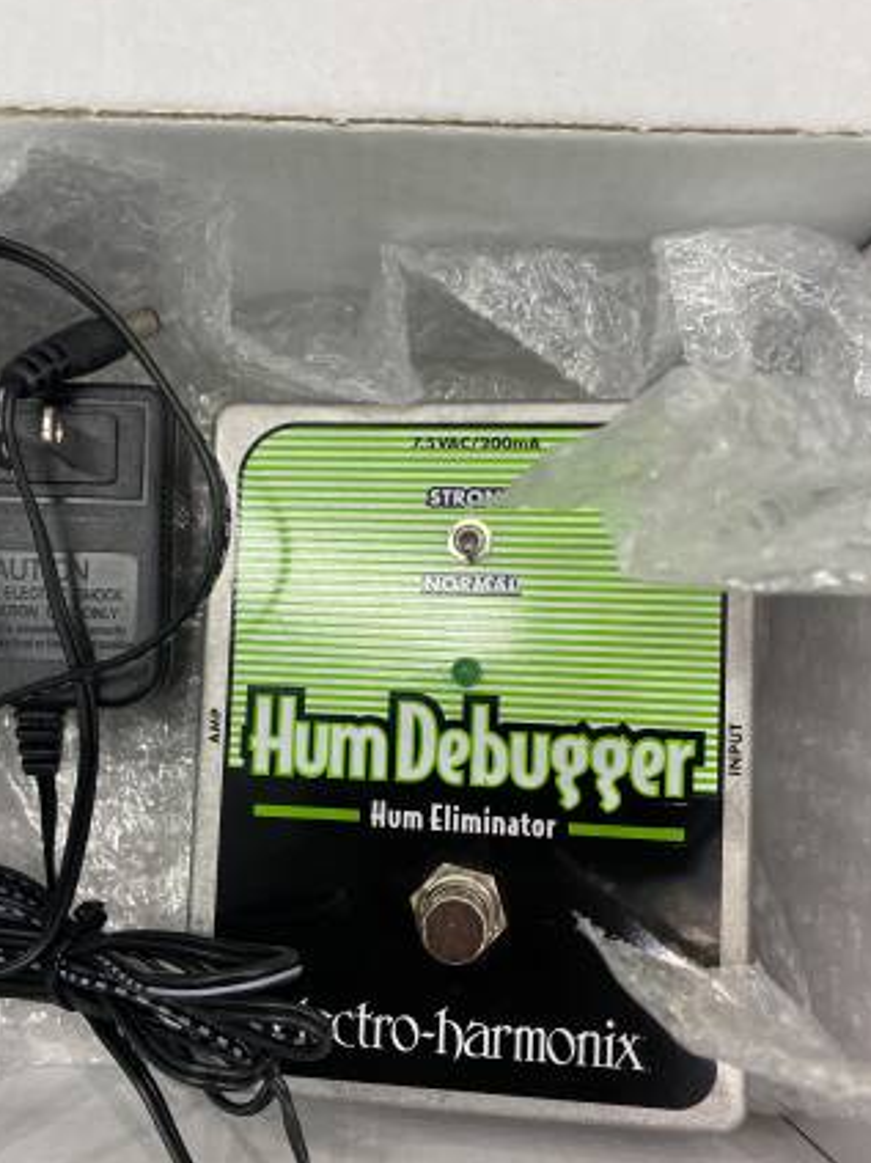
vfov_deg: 56.8
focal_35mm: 32
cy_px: 630
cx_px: 343
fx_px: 1074
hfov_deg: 43.9
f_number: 1.8
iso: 125
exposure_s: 1/120
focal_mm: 4.25
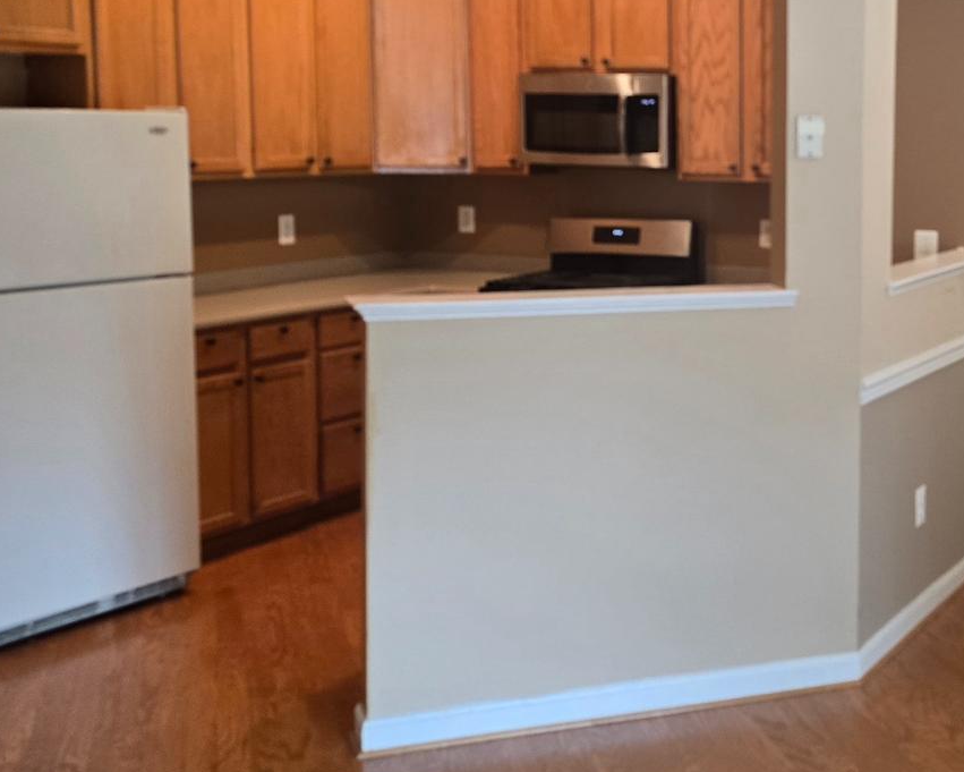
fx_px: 1541
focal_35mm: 54
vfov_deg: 27.9
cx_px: 827
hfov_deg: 33.3
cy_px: 258
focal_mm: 6.3
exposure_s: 1/120
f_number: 1.7
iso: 250
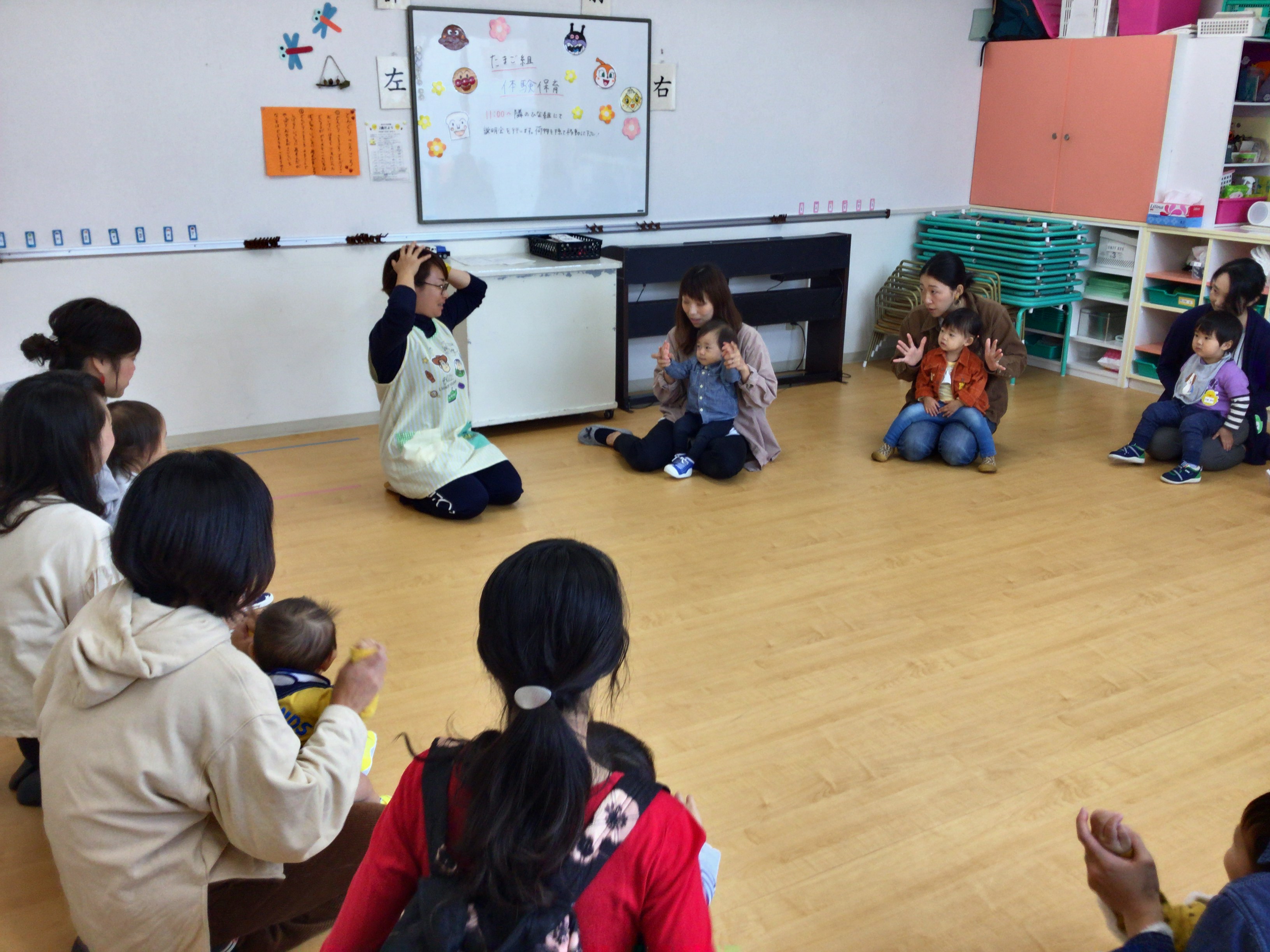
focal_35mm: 31
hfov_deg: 58.4
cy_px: 476
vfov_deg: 45.4
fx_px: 1137
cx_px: 635
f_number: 2.4
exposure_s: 1/42
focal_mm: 3.3
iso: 25
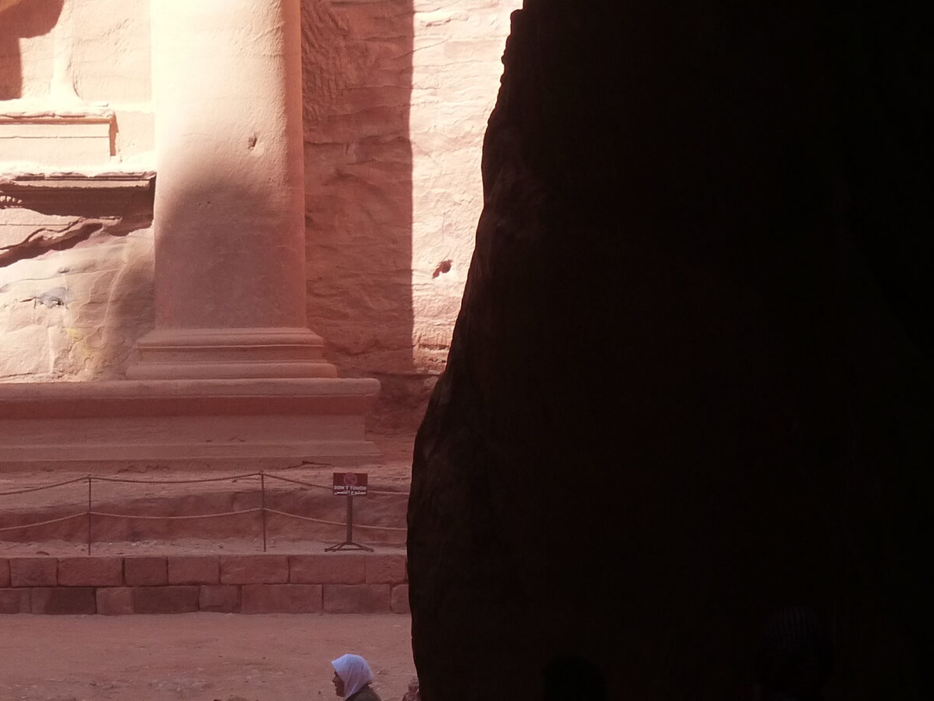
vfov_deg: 3.8
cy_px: 237
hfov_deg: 5.1
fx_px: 10472
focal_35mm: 388
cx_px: 206
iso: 160
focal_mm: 33
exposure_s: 1/400
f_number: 4
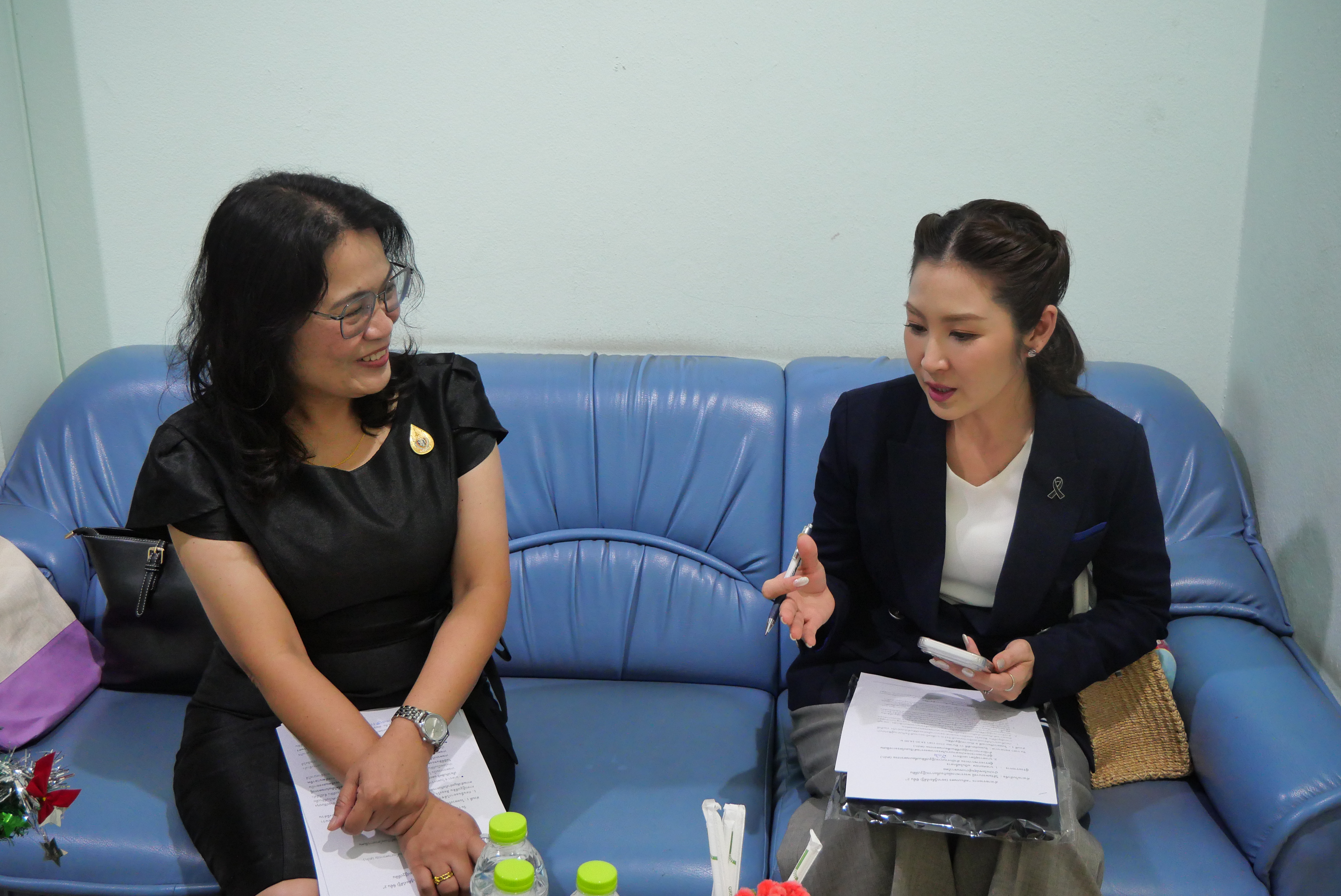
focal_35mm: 35
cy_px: 448
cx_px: 670
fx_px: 1305
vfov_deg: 37.9
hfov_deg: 54.4
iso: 1600
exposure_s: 1/60
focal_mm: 17
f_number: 3.8
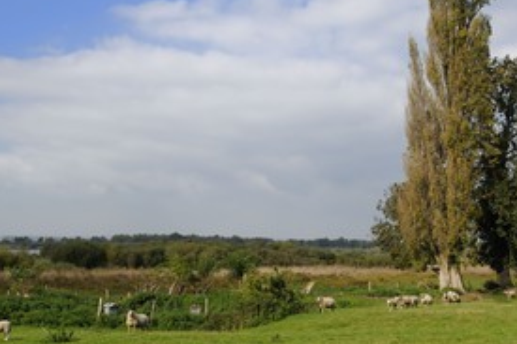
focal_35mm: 52
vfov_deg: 25.9
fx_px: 746
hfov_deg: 38.2
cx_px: 267
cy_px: 126
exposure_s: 1/200
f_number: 11
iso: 200
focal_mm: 34
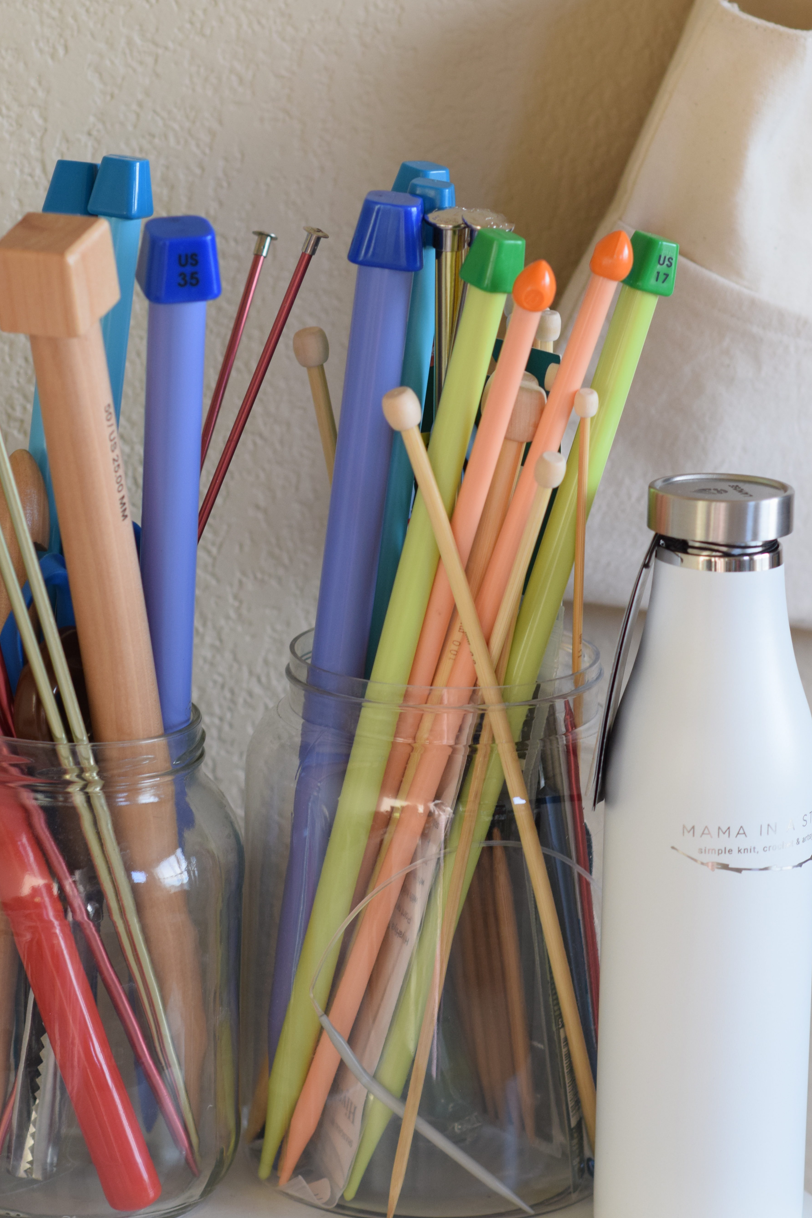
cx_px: 372
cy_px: 662
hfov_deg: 9.6
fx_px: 4857
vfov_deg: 14.3
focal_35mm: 144
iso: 800
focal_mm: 85
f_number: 3.5
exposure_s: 1/200
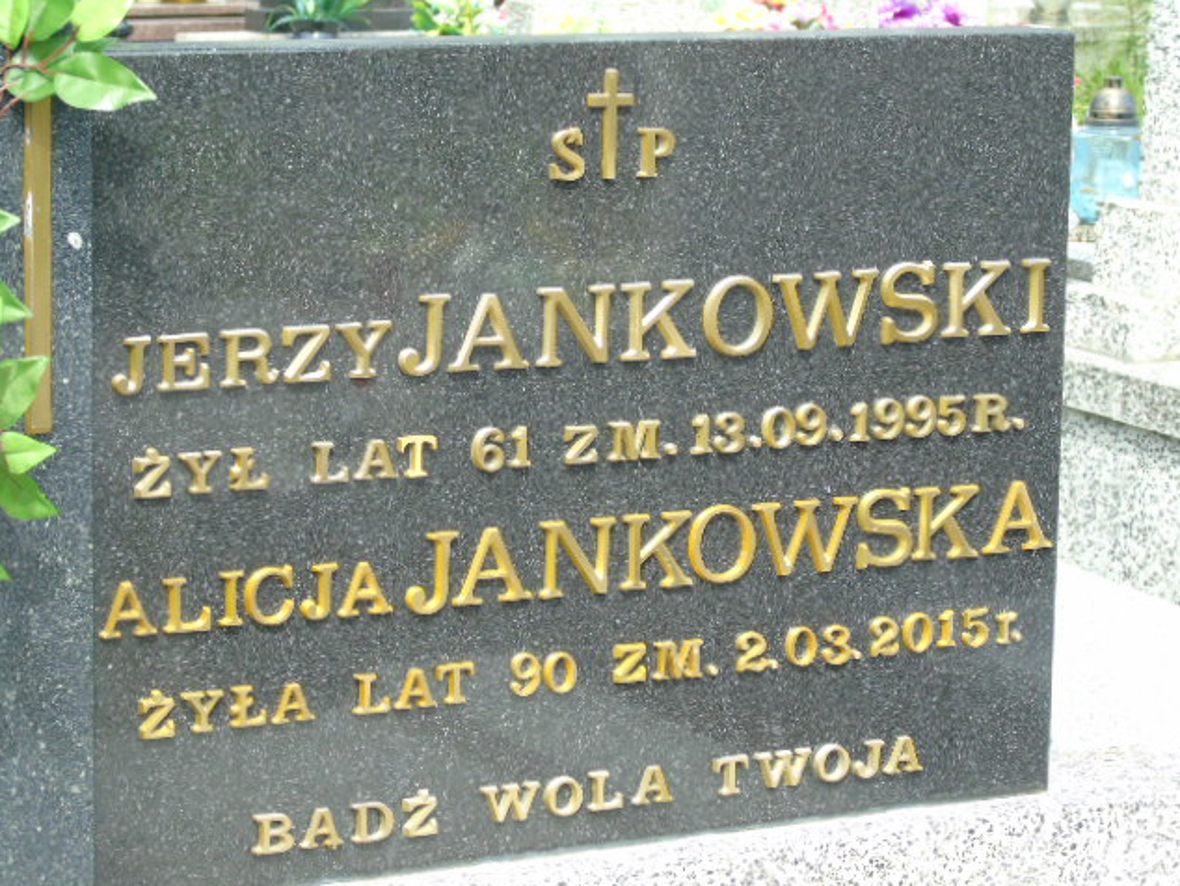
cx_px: 588
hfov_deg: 18.0
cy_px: 445
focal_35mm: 109
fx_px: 3717
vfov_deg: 13.6
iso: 80
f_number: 4.4
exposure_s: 1/80
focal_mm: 19
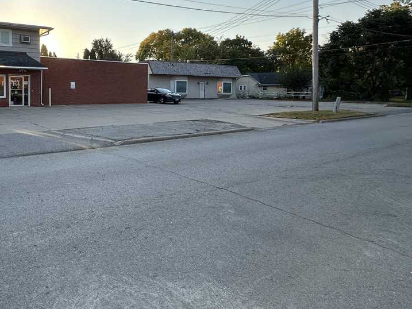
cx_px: 89
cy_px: 104
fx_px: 298
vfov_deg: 53.8
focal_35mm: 25
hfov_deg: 64.0
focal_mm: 2.22
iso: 40
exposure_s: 1/622
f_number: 2.2
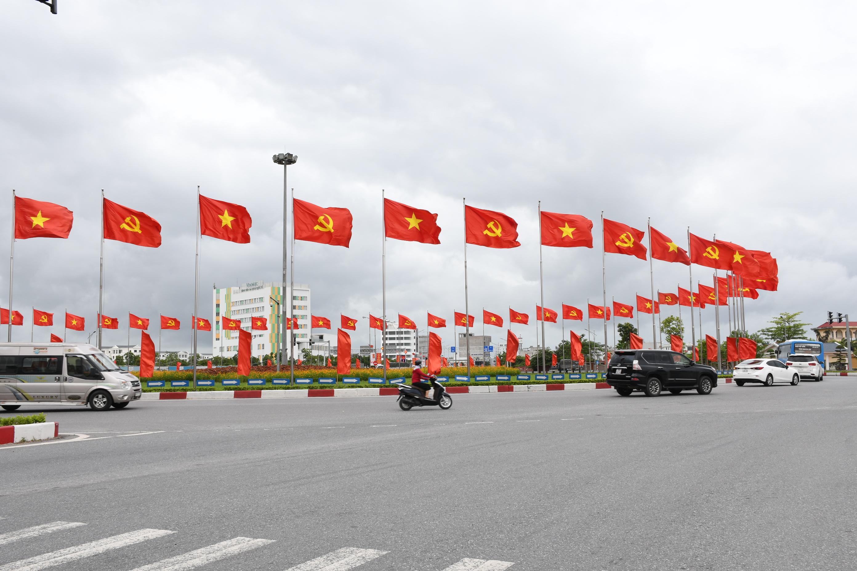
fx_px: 821
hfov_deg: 55.1
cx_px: 428
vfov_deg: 38.4
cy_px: 286
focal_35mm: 34
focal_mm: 23
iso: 200
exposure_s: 1/200
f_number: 11
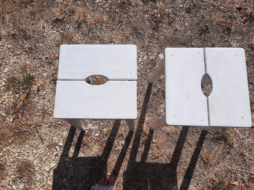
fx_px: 183
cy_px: 95
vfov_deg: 54.9
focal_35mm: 25
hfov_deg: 69.4
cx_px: 127
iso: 32
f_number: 2
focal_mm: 4.6
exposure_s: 1/1953
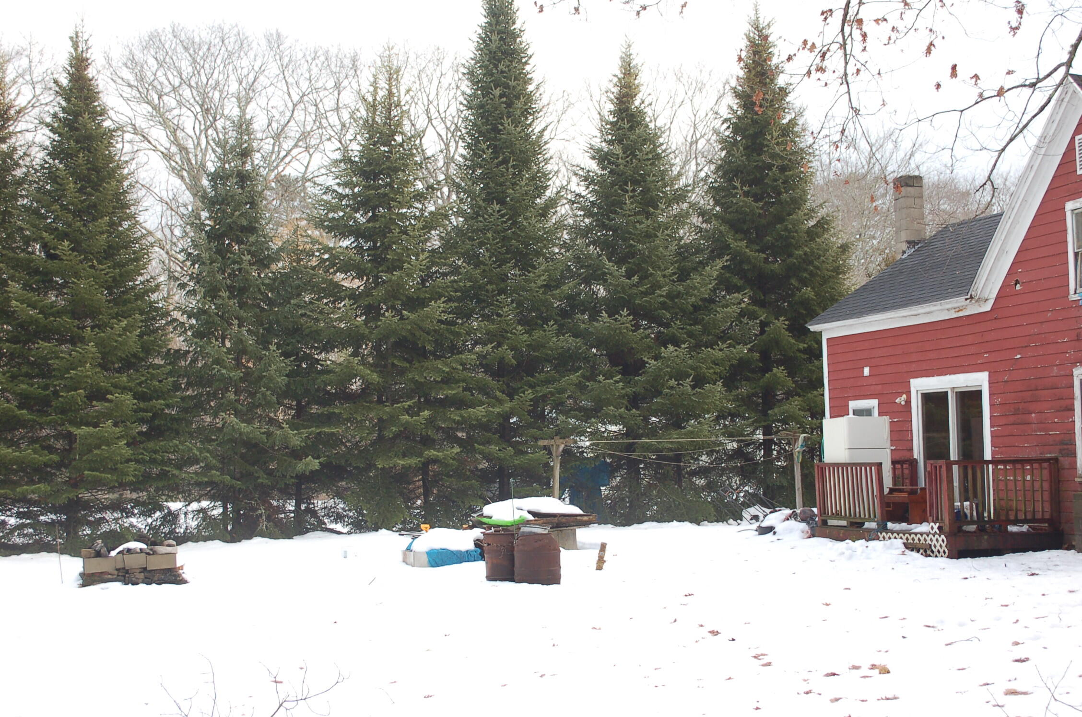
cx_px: 541
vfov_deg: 28.0
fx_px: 1440
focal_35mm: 48
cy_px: 358
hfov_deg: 41.2
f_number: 5.6
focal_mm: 32
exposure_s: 1/125
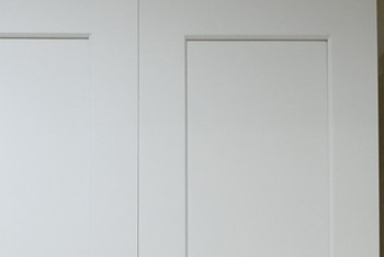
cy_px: 685
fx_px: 993
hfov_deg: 20.0
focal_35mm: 93
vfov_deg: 11.3
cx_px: -126
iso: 400
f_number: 6.3
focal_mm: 10
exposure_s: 1/25
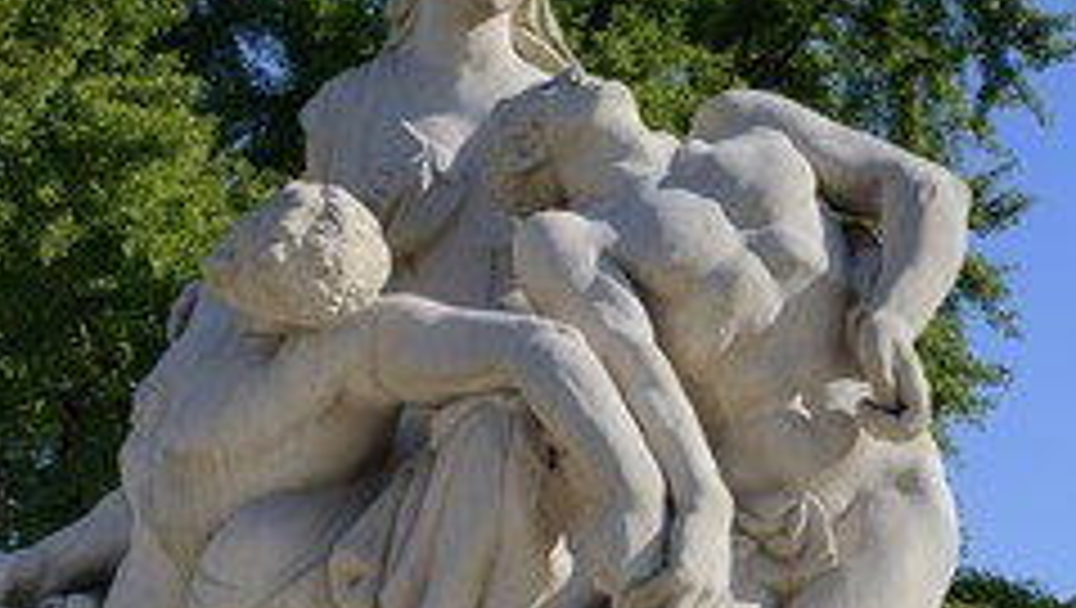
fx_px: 3256
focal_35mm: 114
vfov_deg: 10.7
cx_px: 392
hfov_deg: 18.7
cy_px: 311
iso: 200
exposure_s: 1/250
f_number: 10
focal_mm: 62
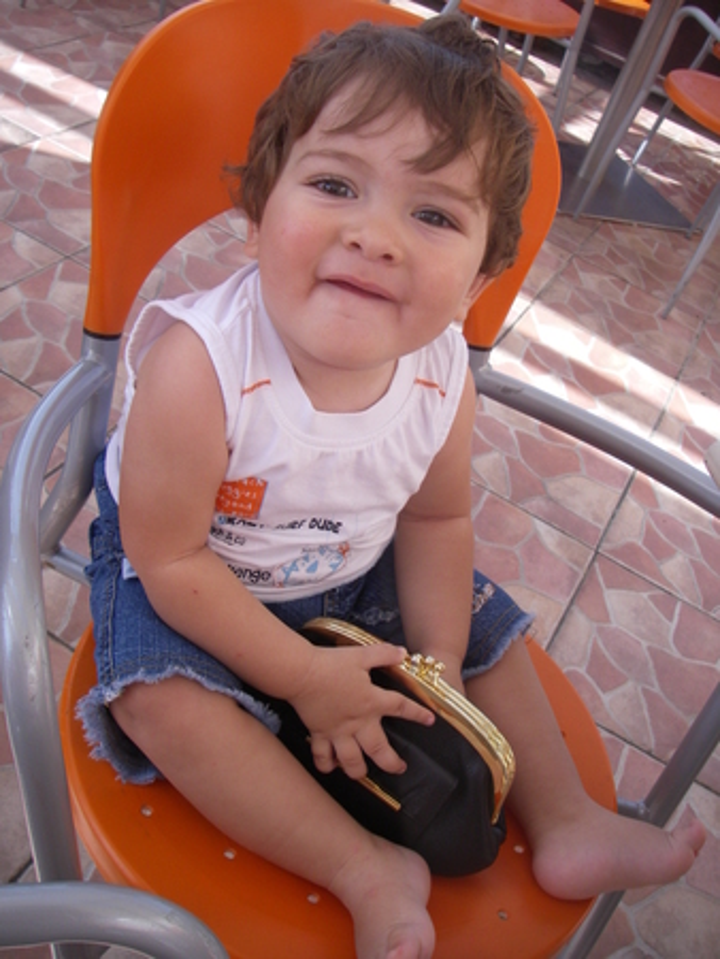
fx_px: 1053
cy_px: 480
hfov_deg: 37.8
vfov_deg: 49.0
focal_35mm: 38
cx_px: 360
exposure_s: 1/320
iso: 80
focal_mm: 6.3
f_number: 3.3
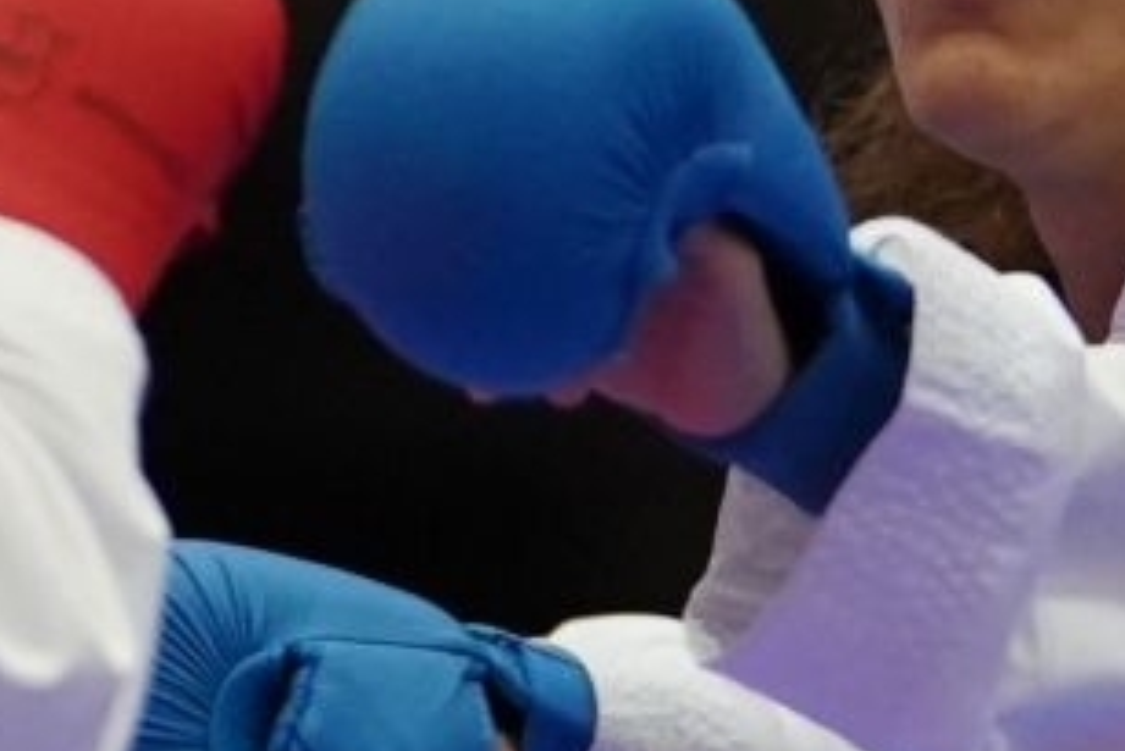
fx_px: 51803
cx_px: 517
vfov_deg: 0.8
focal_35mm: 1657
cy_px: 476
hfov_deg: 1.2
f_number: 2.8
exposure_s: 1/1000
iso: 2500
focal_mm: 189
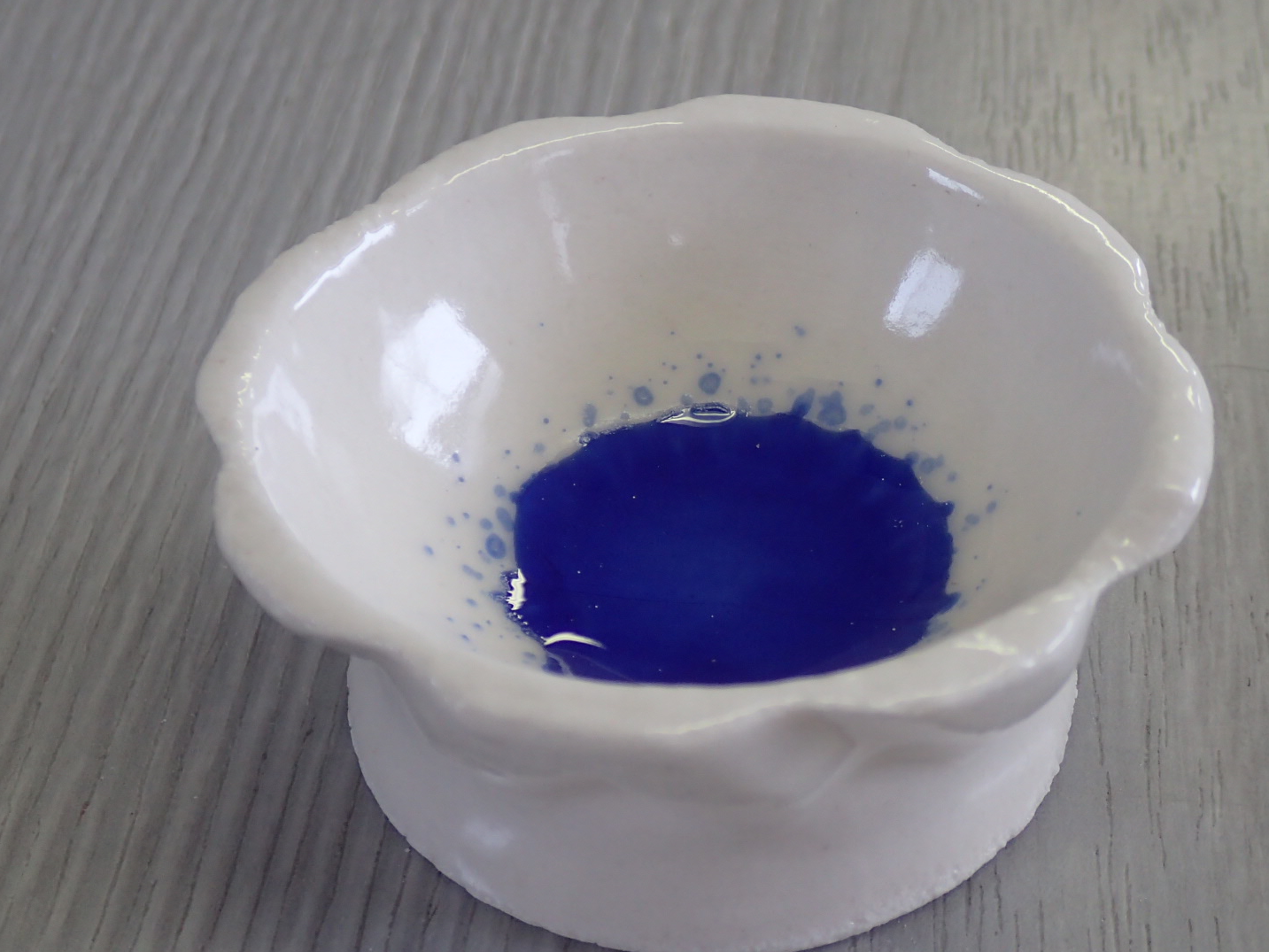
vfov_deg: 20.7
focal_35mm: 71
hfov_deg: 27.4
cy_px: 542
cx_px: 719
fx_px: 2603
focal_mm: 9.61
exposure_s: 1/80
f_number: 3.4
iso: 200
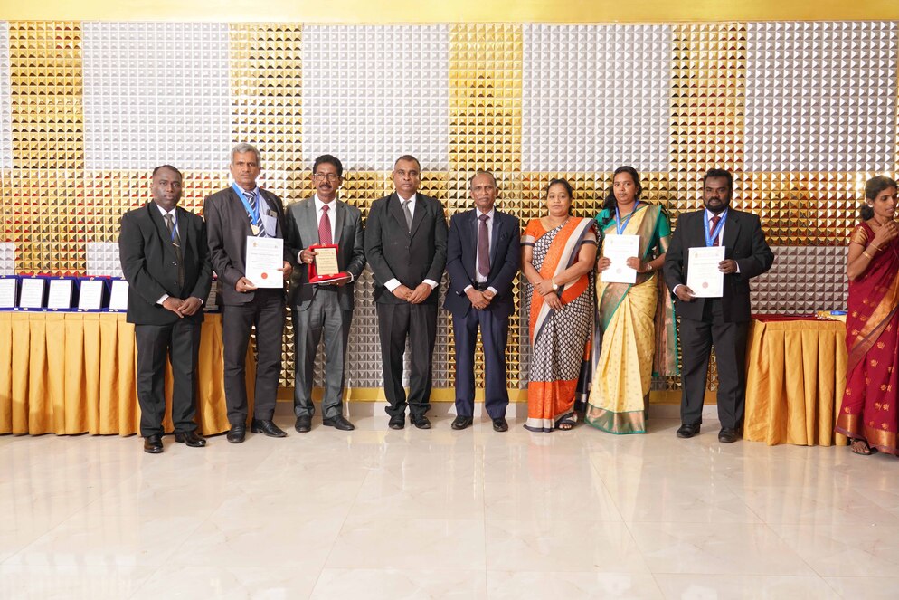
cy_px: 300
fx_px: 849
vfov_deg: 38.9
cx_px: 450
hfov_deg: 55.8
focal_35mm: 34
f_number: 4
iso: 800
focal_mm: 34
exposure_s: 1/250
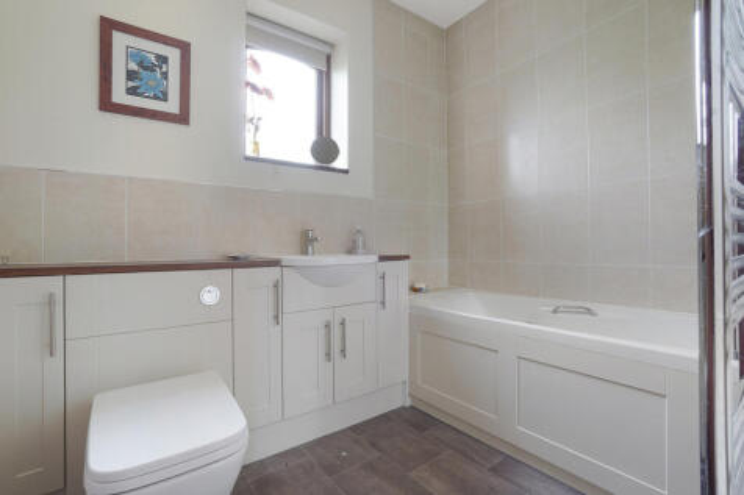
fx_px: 310
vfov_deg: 77.3
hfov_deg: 100.4
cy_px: 248
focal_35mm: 15
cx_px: 372
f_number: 9
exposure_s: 1/5
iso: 200
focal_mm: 10
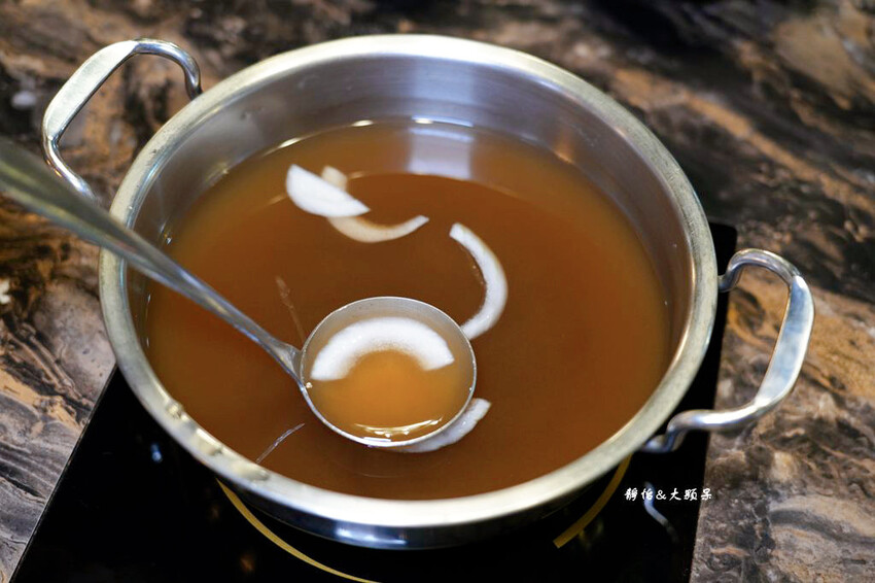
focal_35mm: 51
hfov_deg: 38.9
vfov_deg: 26.5
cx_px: 438
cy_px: 292
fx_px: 1239
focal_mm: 51
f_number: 4
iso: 1600
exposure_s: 1/60
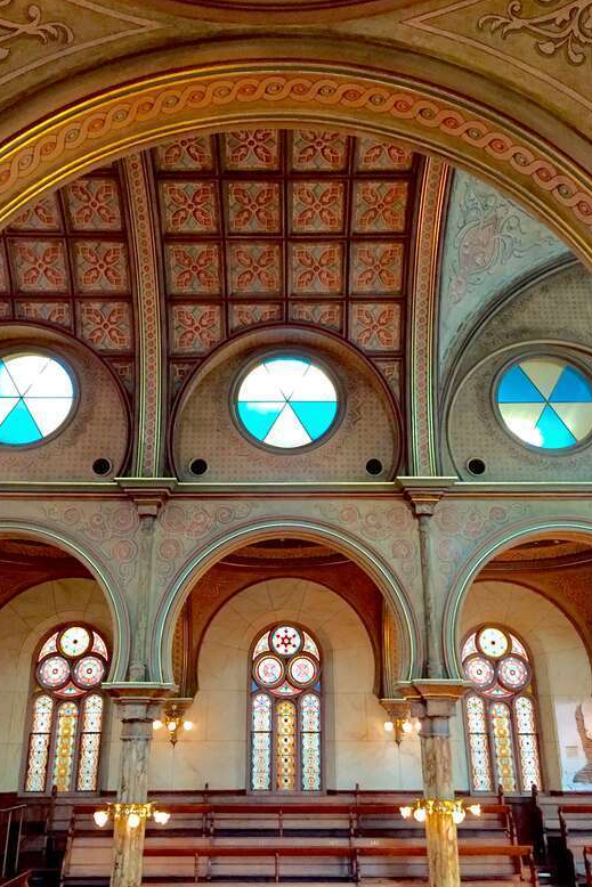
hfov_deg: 42.3
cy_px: 448
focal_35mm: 31
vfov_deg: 60.3
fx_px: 764
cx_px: 279
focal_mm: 4.15
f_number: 2.2
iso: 250
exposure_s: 1/30
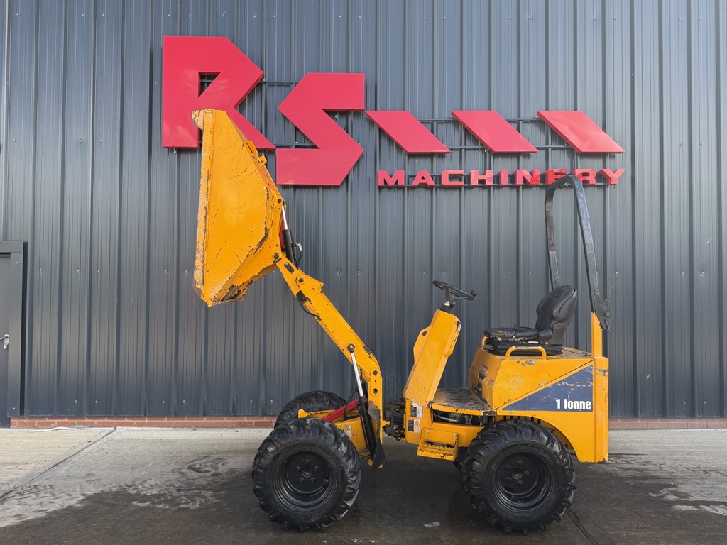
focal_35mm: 24
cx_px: 364
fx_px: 504
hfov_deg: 71.6
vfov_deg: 56.8
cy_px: 272
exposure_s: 1/632
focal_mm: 6.76
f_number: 1.78
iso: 80
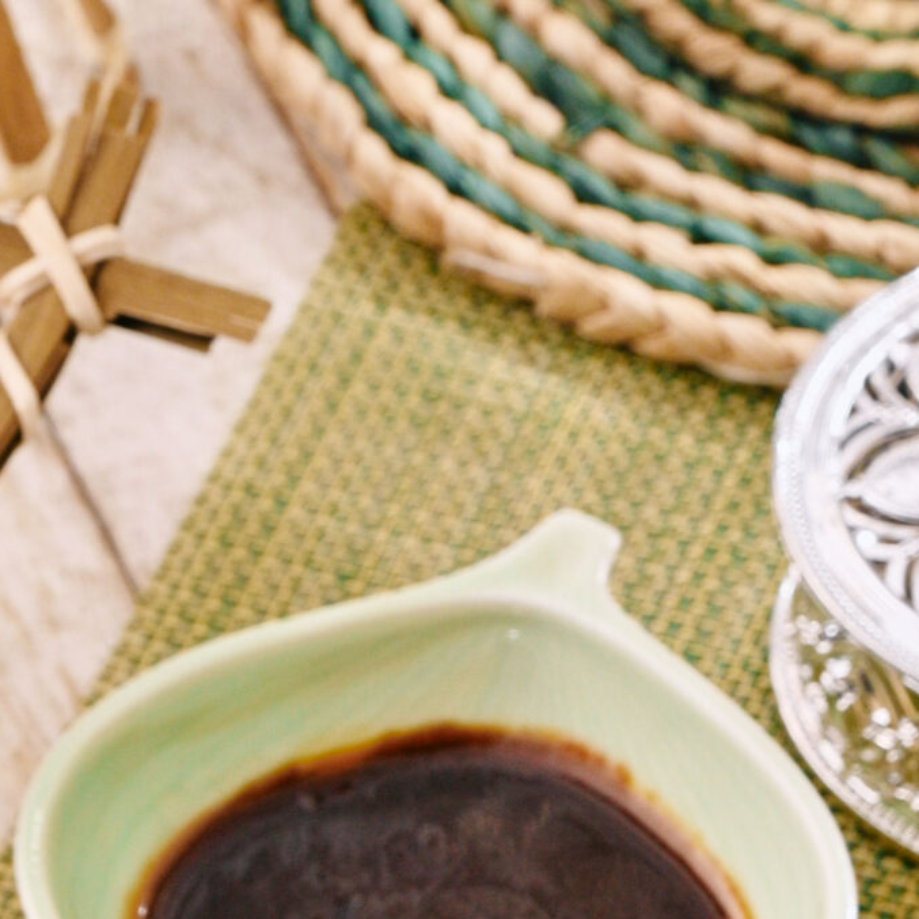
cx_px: 861
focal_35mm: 225
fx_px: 6758
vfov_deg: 7.6
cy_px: 1390
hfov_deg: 7.8
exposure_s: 1/160
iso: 400
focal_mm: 70
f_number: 9
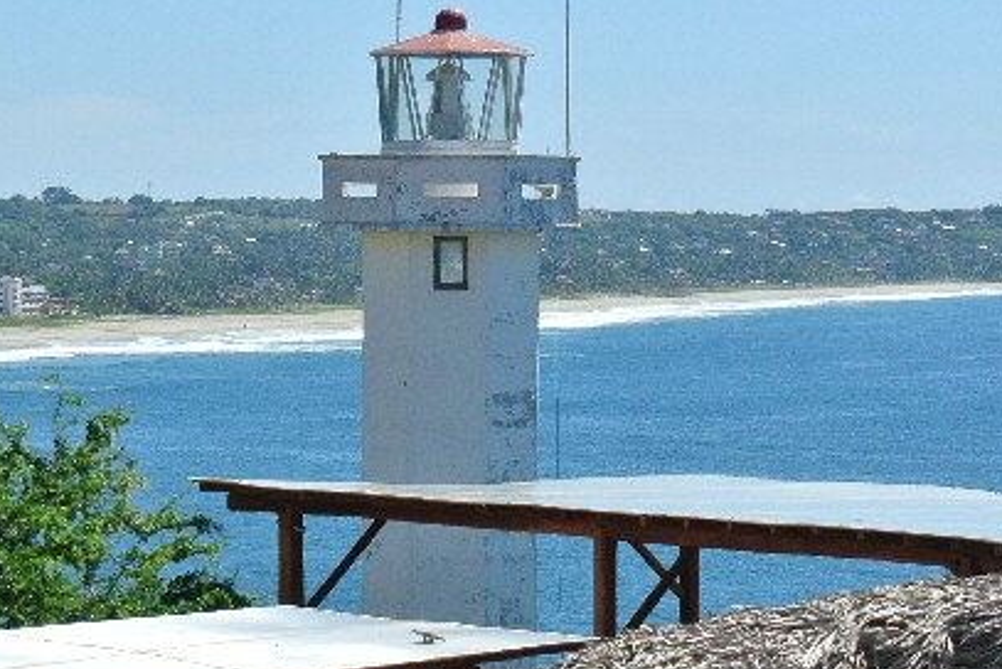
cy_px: 461
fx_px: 4930
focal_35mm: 177
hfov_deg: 11.6
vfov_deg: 7.8
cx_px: 515
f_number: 8
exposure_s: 1/1000
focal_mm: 26.7
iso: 400
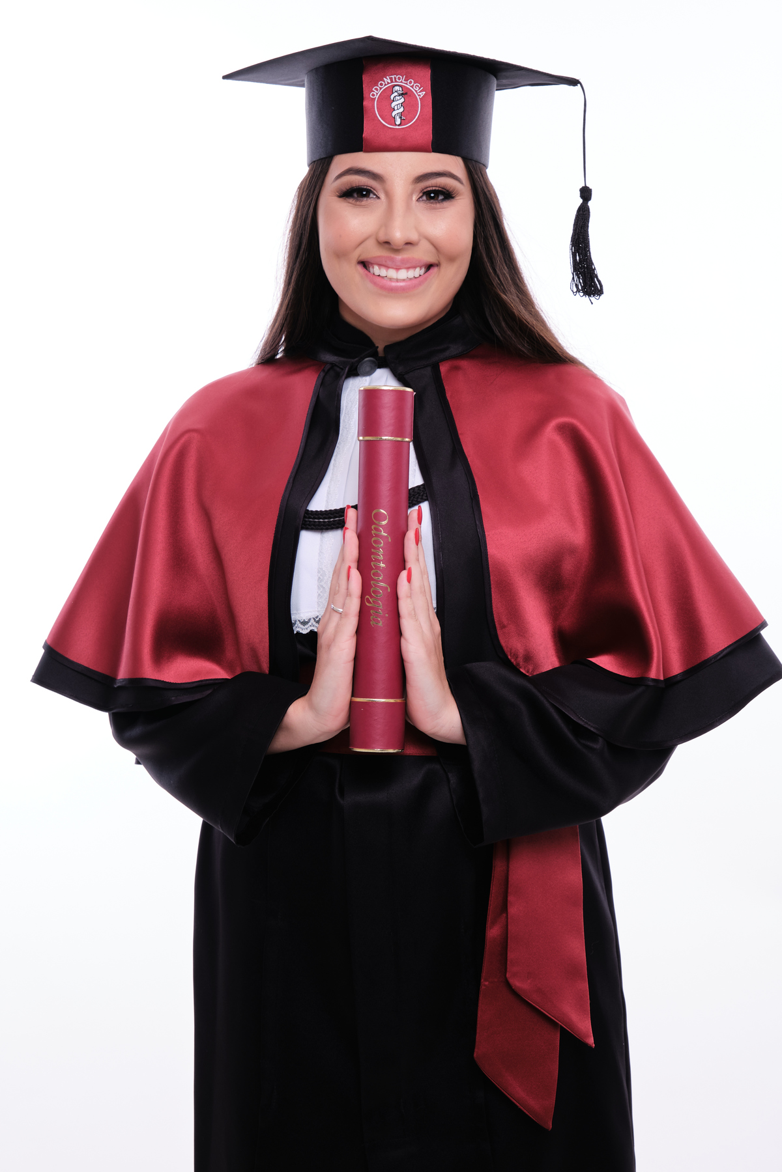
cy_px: 586
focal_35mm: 64
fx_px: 2085
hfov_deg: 21.2
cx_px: 391
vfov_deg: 31.4
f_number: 8
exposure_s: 1/160
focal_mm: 42.9
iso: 160
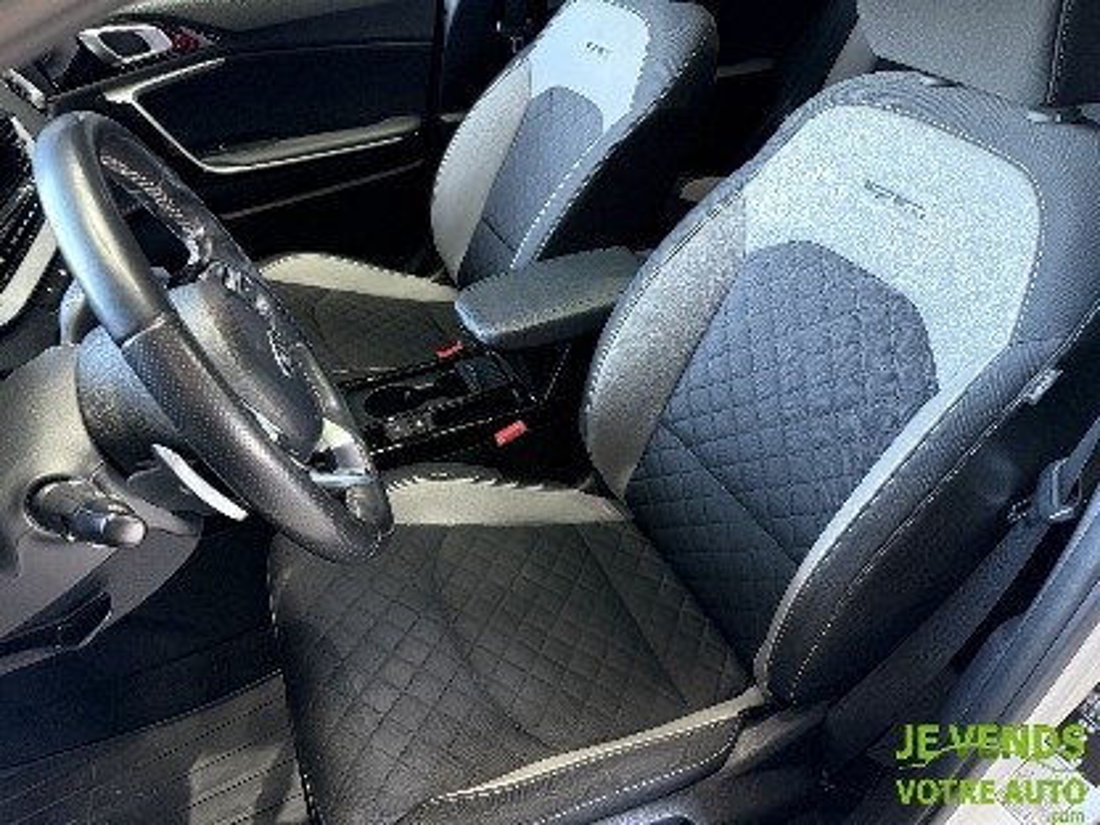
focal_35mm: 24
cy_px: 412
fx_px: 763
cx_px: 550
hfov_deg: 71.6
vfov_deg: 56.8
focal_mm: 6.76
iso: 640
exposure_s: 1/50
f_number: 1.78
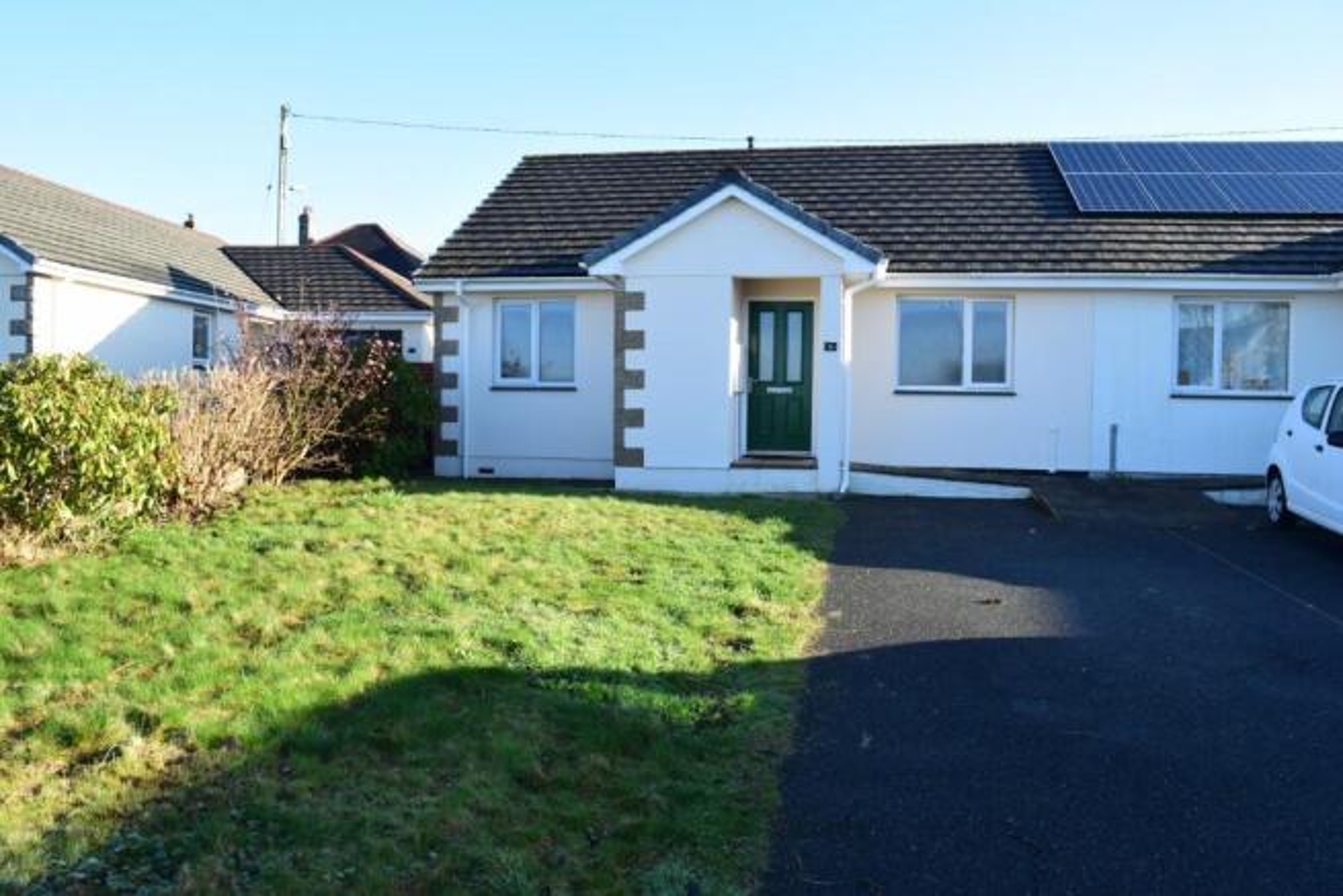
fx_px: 1007
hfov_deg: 67.4
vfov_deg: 48.0
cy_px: 448
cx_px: 672
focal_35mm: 27
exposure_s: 1/200
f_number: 9
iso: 400
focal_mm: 18
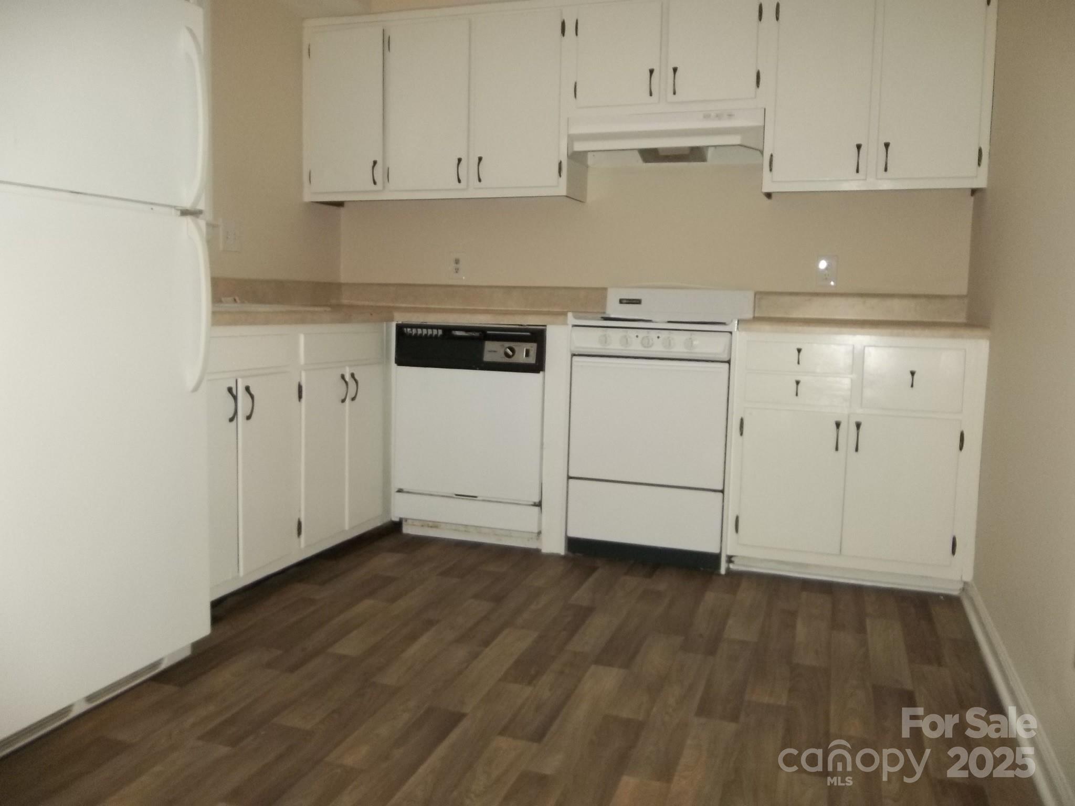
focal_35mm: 27
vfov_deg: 51.4
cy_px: 403
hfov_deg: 65.3
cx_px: 538
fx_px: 838
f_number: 3.5
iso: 160
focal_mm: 4.9
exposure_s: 1/30
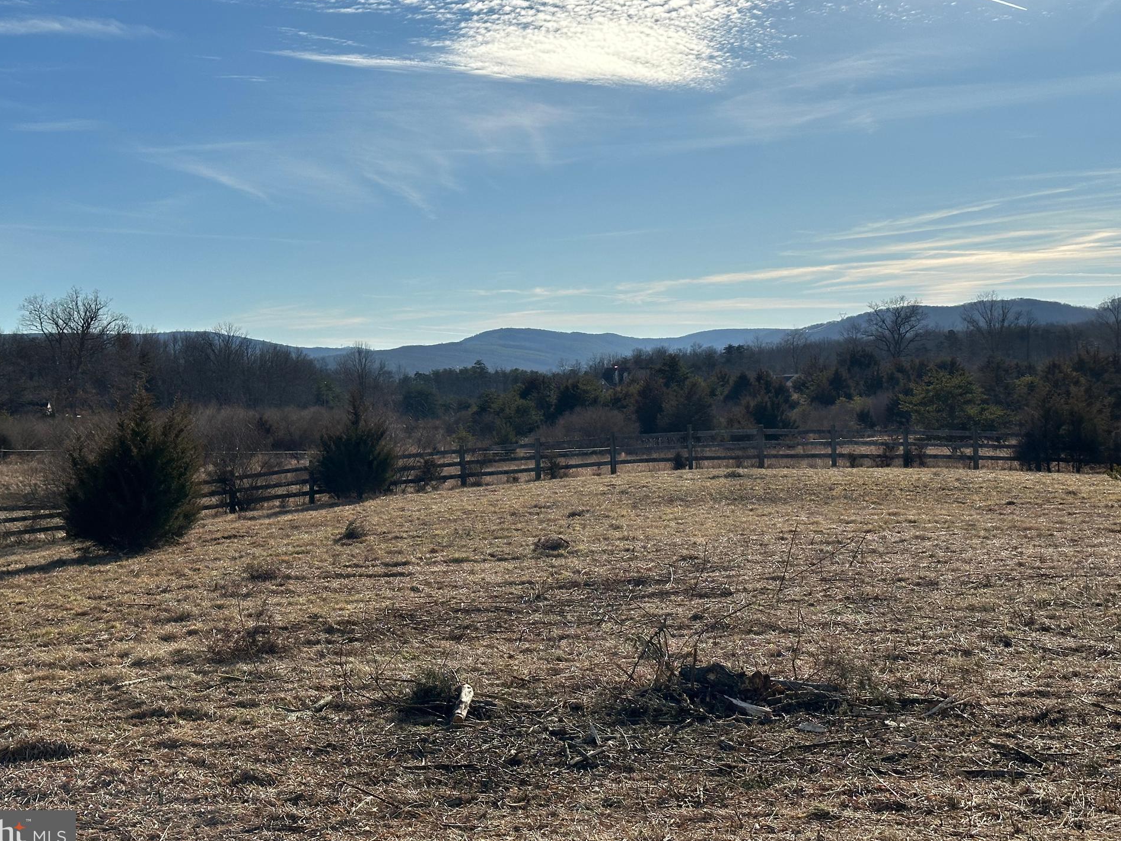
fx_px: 1684
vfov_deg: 28.0
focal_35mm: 52
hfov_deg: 36.8
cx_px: 535
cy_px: 403
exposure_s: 1/8197
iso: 64
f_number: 1.78
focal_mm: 6.86
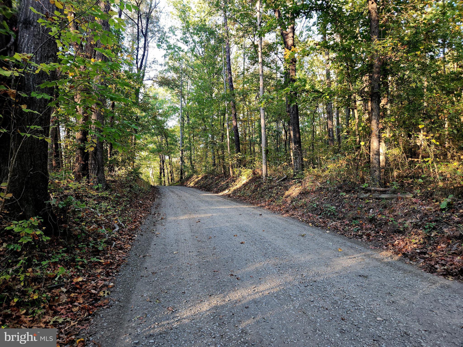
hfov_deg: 73.9
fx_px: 308
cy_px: 174
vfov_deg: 58.9
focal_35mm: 23
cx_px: 232
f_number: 1.8
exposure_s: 1/60.2
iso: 50
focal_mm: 5.4
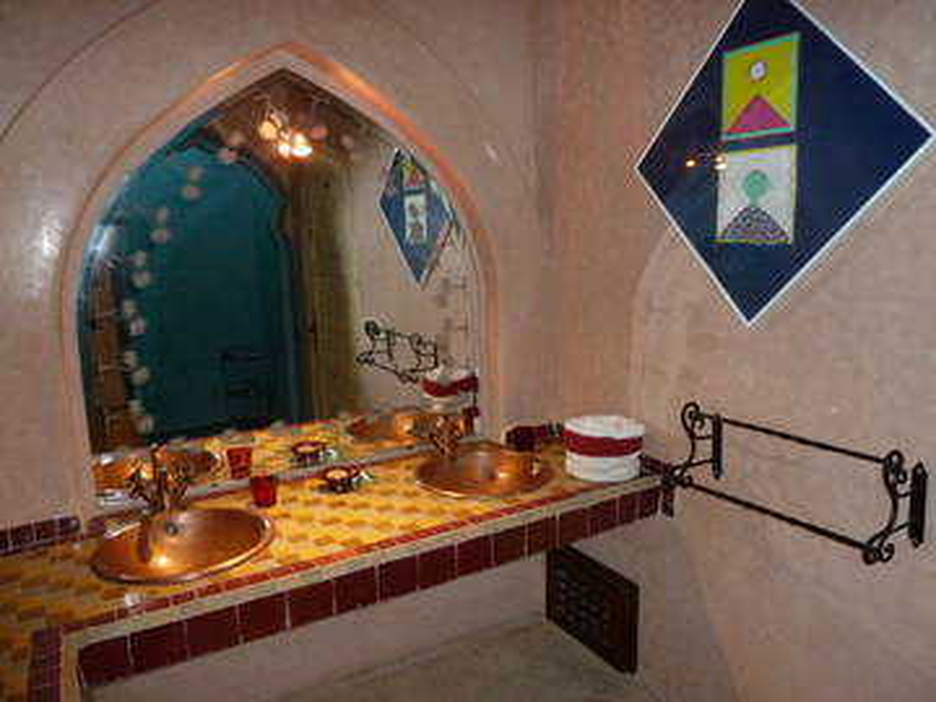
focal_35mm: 25
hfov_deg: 69.4
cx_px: 468
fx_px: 676
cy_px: 351
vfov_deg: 54.9
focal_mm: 4.1
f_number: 3.3
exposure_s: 1/30
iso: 250
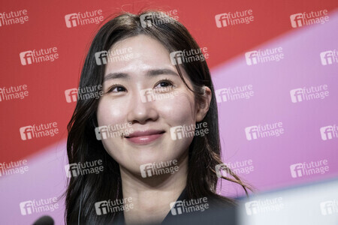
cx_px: 169
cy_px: 112
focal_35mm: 210
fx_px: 1972
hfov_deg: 9.8
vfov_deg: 6.5
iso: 2000
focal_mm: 140
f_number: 3.2
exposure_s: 1/210
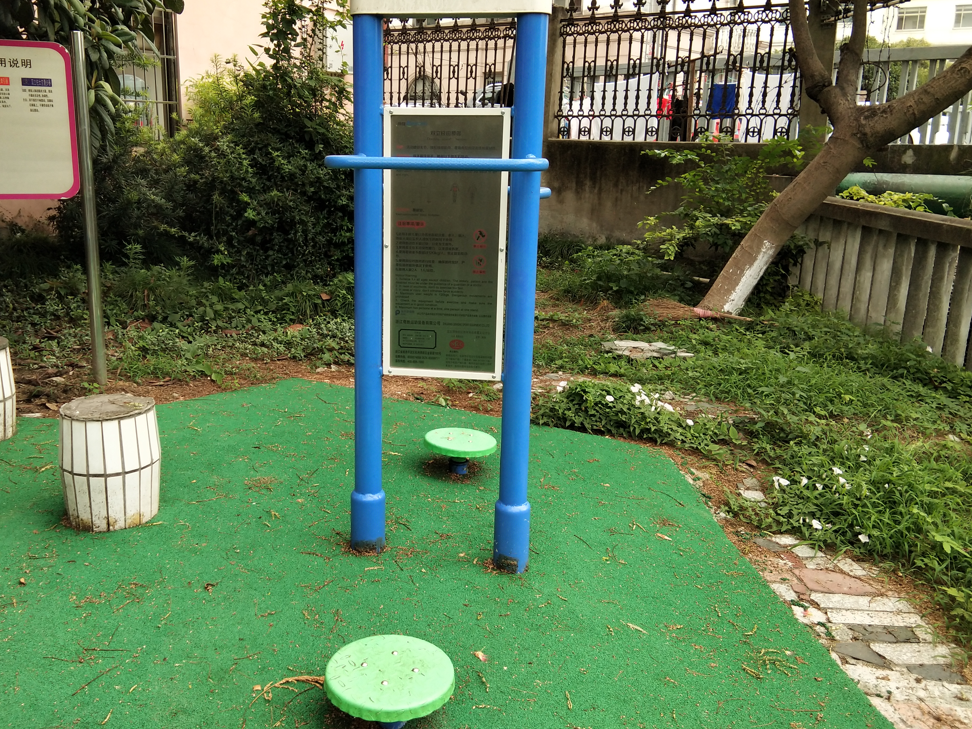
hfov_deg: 51.2
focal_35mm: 36
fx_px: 1011
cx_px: 430
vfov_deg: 39.7
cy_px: 352
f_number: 2.2
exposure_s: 1/197
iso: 50
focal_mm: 3.69
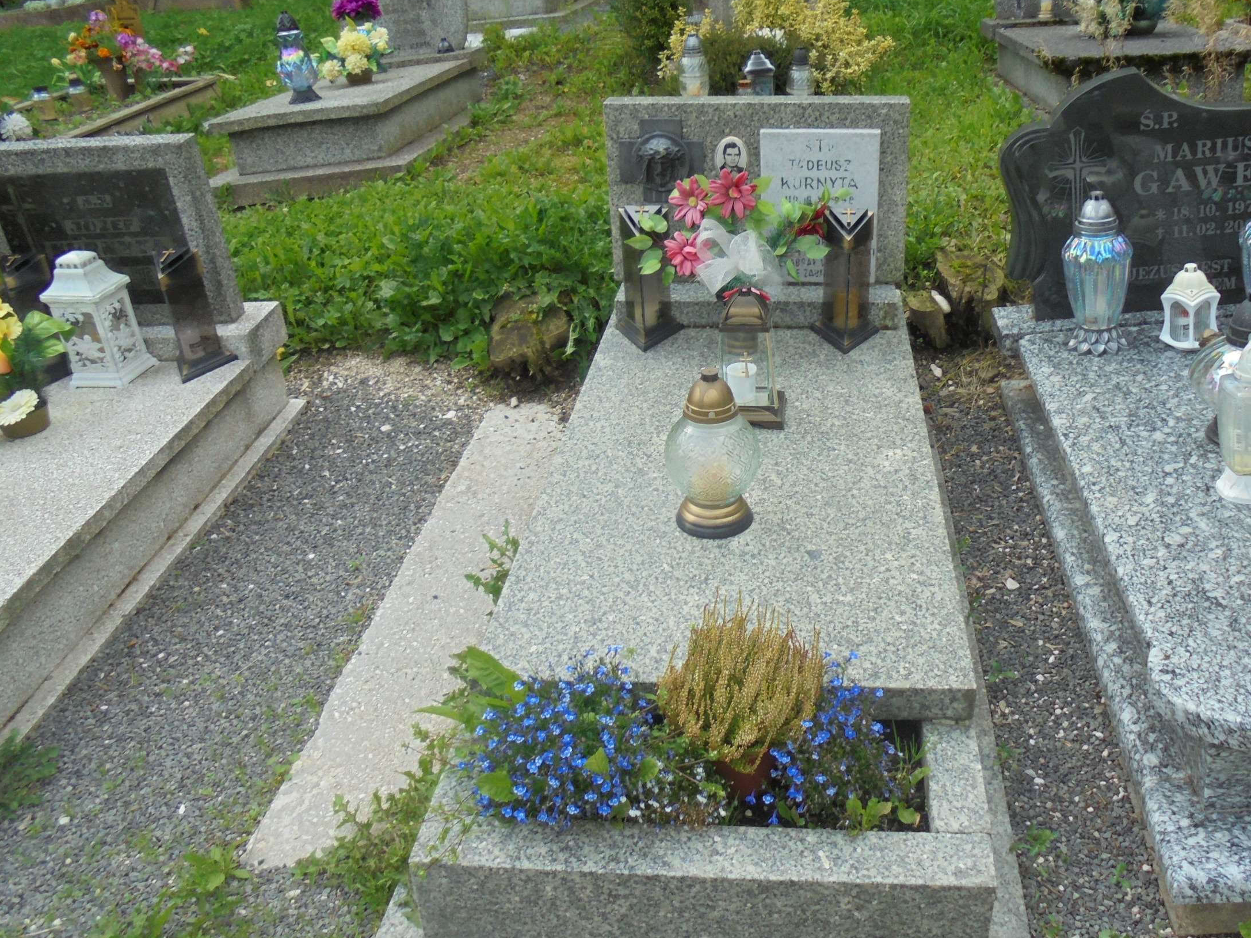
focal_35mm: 31
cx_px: 745
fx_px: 1120
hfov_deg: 57.9
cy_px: 431
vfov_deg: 45.4
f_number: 3.5
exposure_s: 1/160
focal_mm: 4.6
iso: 100
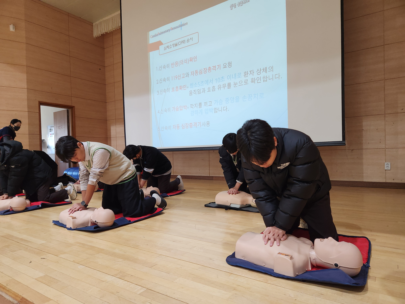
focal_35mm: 23
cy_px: 152
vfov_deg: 58.9
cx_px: 202
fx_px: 269
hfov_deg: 73.9
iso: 250
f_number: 1.8
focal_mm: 5.4
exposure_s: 1/120
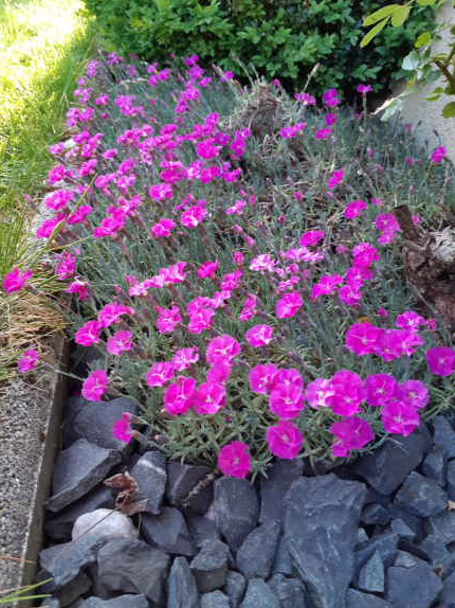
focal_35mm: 29
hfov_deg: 48.2
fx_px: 509
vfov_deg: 61.6
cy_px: 288
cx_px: 232
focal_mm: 3.93
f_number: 1.7
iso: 80
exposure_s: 1/100
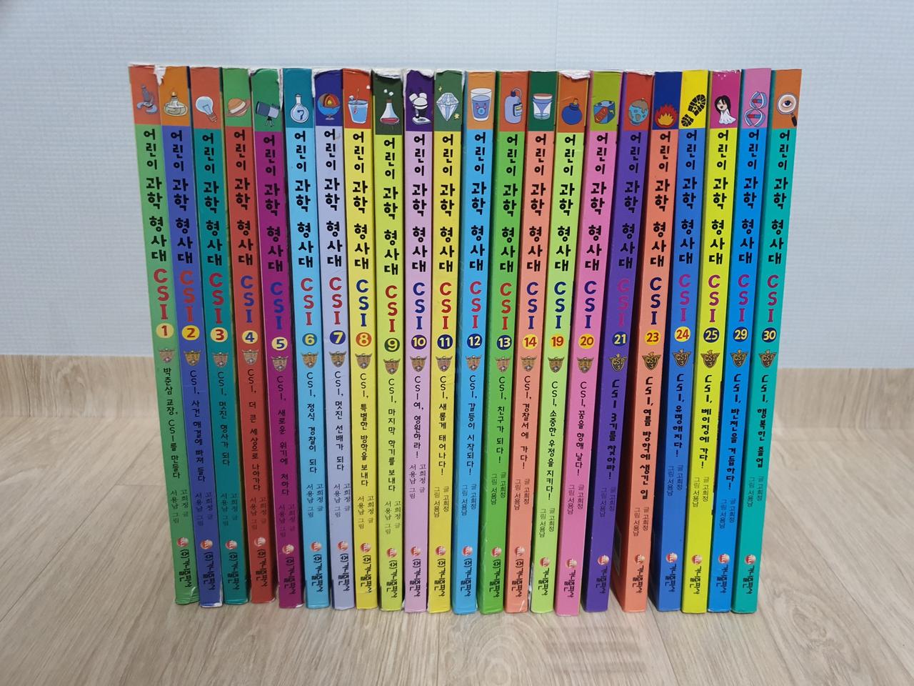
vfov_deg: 53.1
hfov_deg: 67.3
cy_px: 343
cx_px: 457
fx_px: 687
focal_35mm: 26
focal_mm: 4.3
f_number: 1.5
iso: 320
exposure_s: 1/40
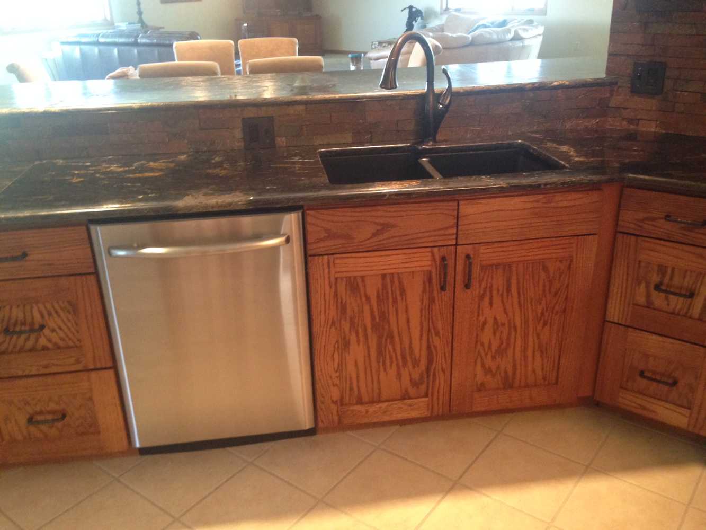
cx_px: 353
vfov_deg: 43.0
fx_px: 673
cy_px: 265
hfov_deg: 55.3
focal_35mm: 33
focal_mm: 4.12
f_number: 2.4
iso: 250
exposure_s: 1/20
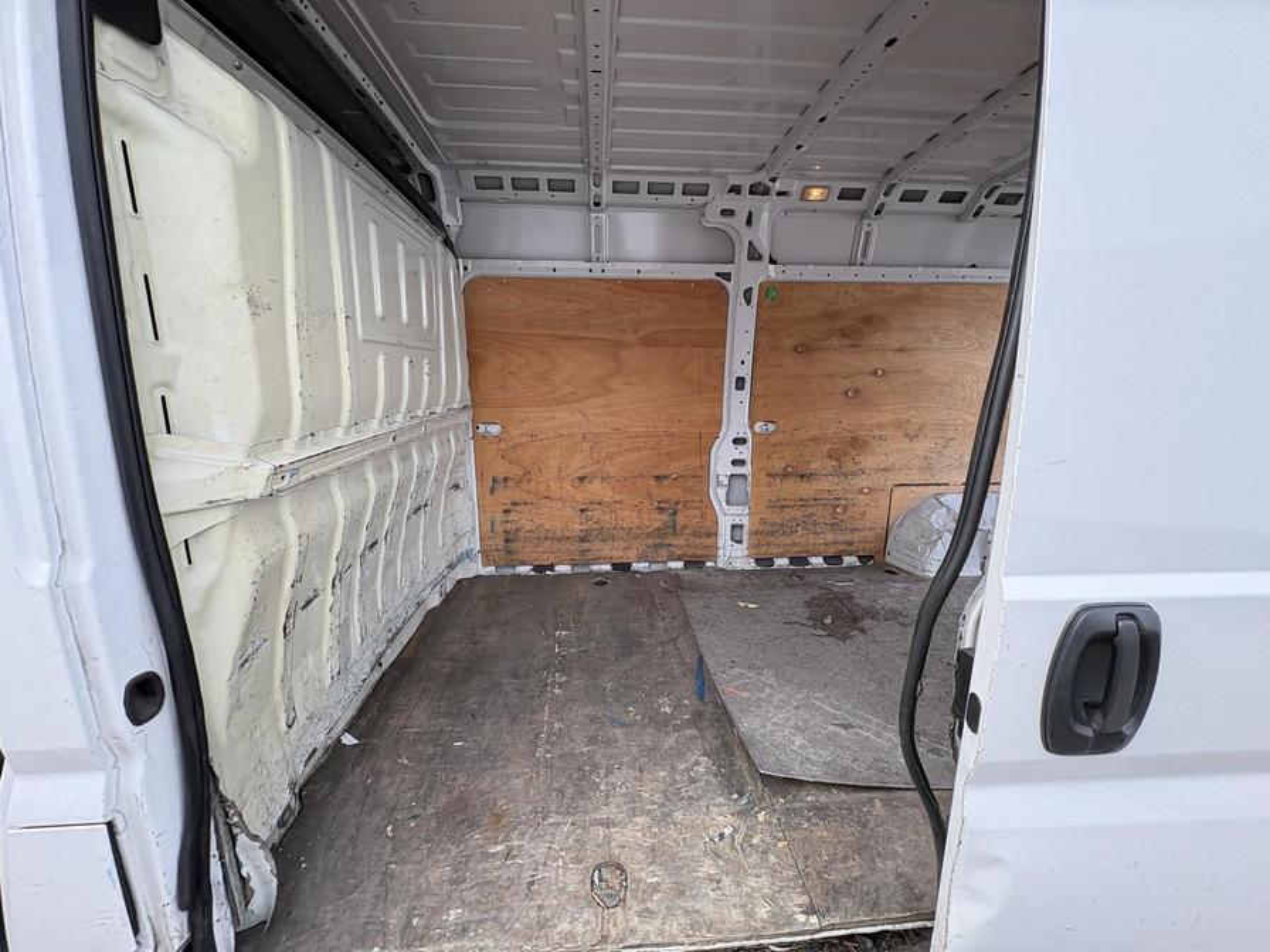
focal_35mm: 14
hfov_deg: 102.1
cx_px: 635
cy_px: 476
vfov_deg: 85.7
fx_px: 514
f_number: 2.2
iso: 64
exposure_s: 1/174
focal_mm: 2.22
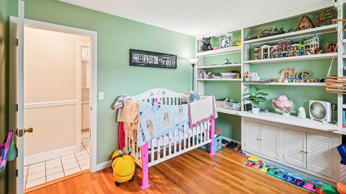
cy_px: 80
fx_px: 156
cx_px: 174
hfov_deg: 95.9
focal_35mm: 17
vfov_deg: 63.5
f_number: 8
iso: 400
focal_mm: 16
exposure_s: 1/5
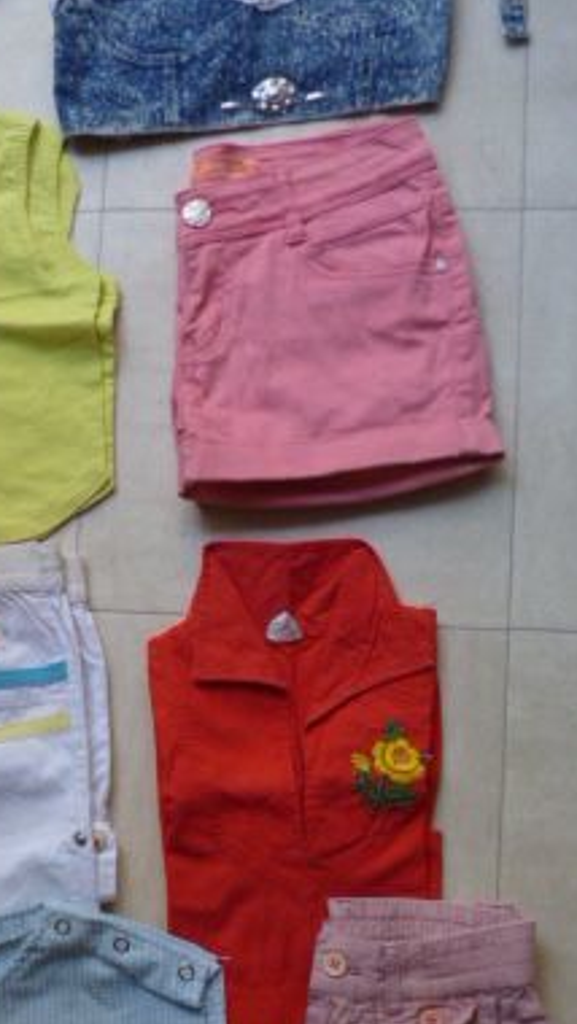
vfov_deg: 45.5
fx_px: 1196
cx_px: 92
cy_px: 706
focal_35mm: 44
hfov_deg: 26.5
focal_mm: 4.3
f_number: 2.5
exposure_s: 1/60
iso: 200
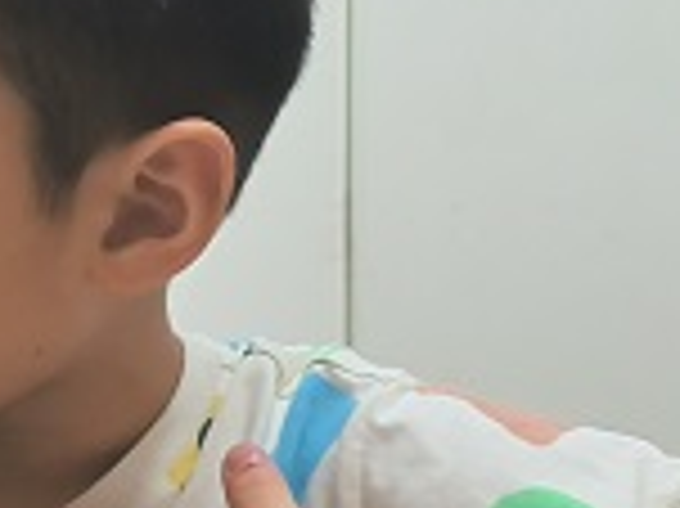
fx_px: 2277
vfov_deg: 12.7
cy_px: 384
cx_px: -500
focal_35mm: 116
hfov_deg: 15.0
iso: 1385
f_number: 1.9
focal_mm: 5.52
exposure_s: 1/100
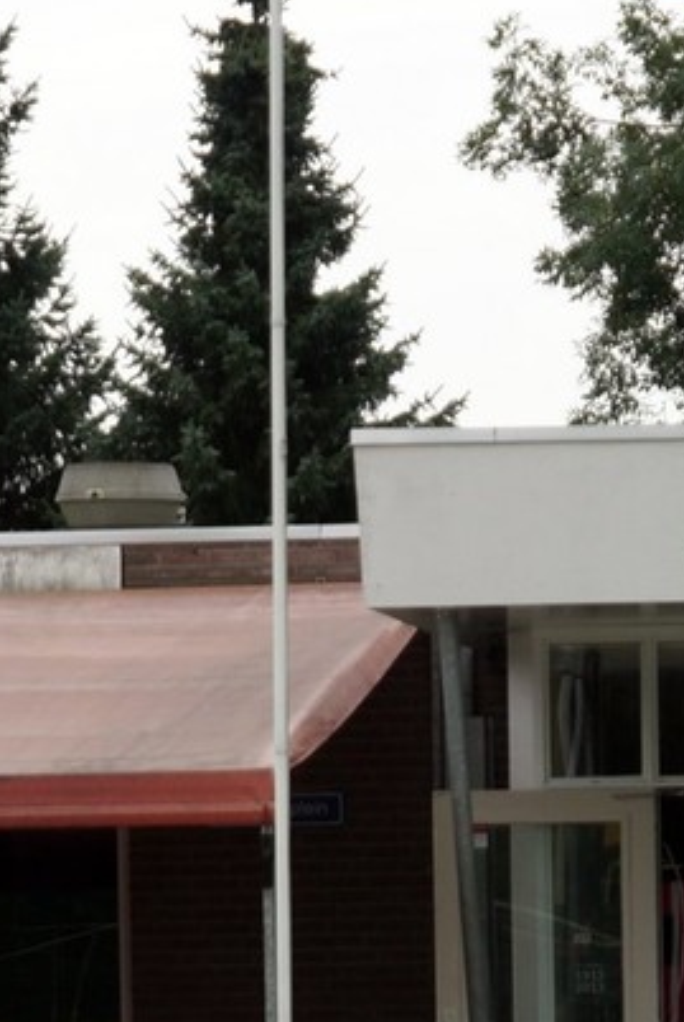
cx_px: 352
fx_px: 5429
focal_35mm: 191
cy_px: 1086
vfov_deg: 10.6
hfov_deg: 7.2
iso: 100
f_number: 2.8
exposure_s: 1/800
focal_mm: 50
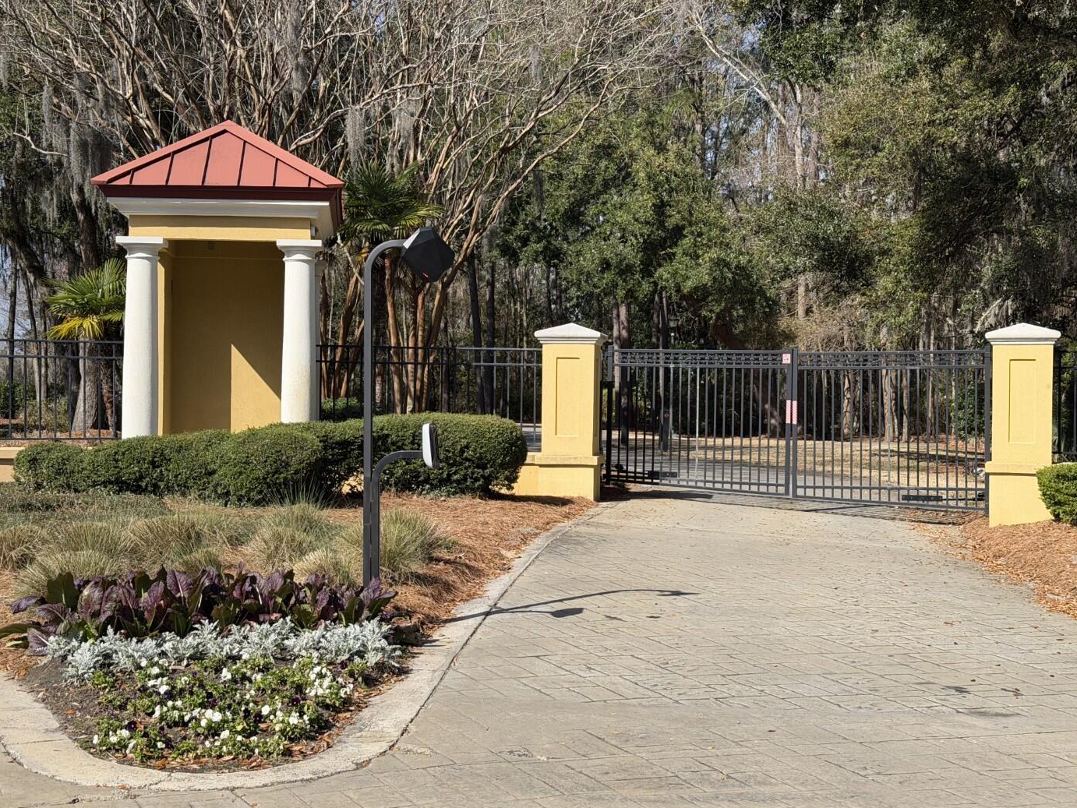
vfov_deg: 29.1
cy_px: 399
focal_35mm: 50
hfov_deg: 38.2
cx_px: 546
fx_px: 1556
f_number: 1.78
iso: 64
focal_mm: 6.76
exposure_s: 1/3378
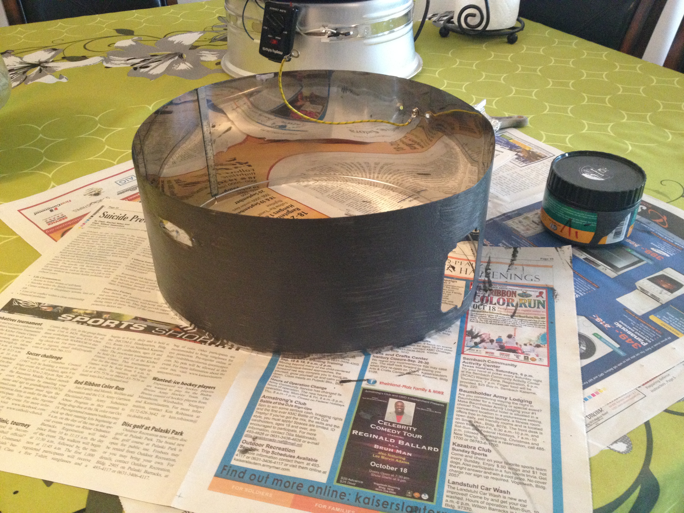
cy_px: 256
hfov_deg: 52.6
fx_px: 692
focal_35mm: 35
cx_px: 342
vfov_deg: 40.7
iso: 320
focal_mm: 4.28
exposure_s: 1/20
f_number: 2.4
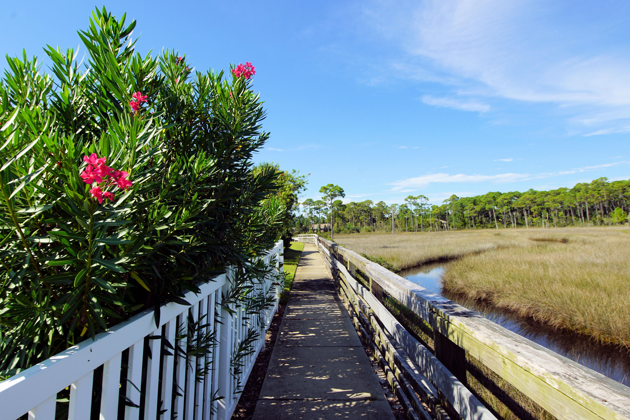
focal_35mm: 21
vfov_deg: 59.5
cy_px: 210
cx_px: 315
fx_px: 368
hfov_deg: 81.2
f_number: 8
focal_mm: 14
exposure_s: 1/100
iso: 100
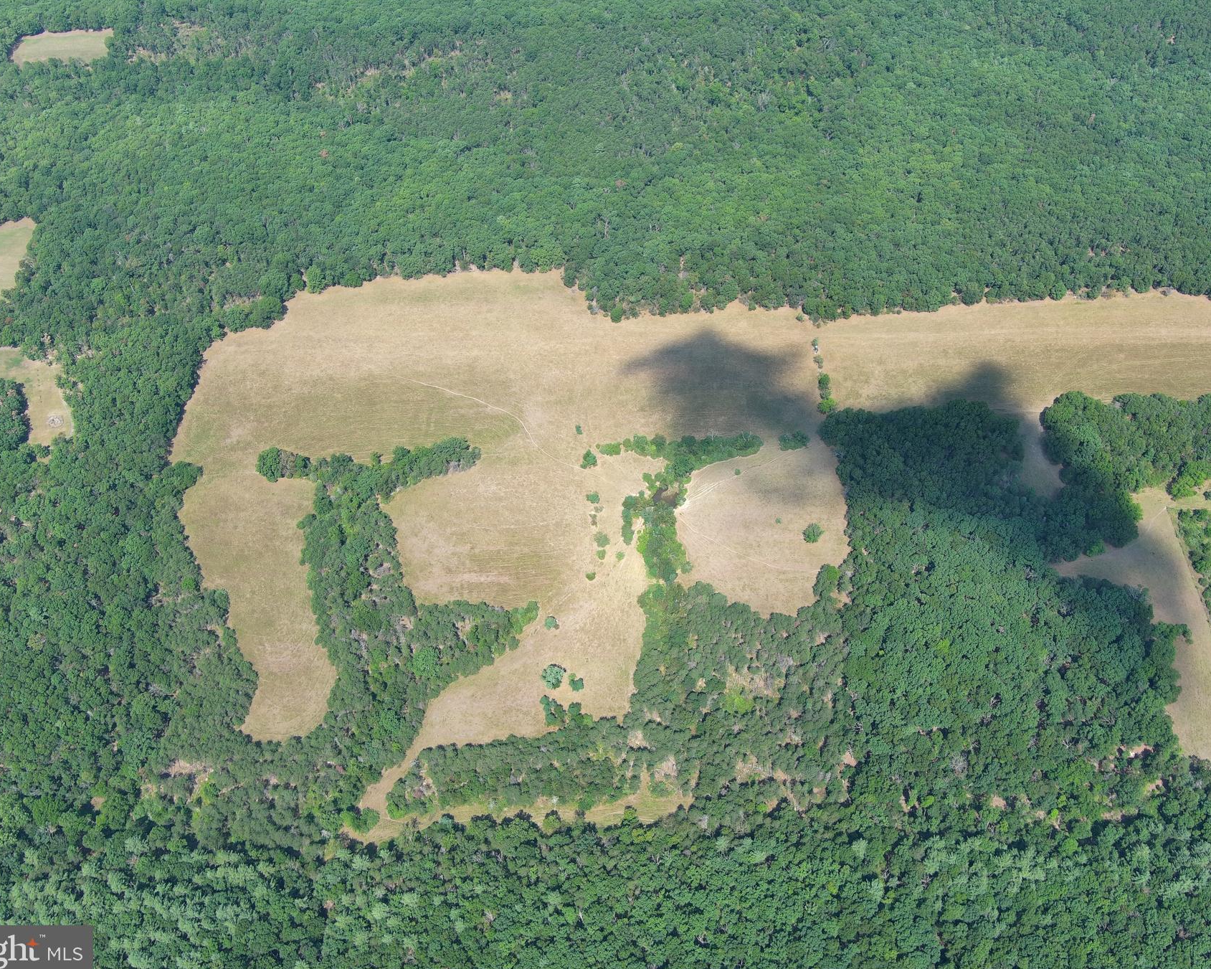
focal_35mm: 33
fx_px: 1183
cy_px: 488
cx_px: 668
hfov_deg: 54.1
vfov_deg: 44.5
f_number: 2.8
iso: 100
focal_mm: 10.57
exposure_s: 1/659
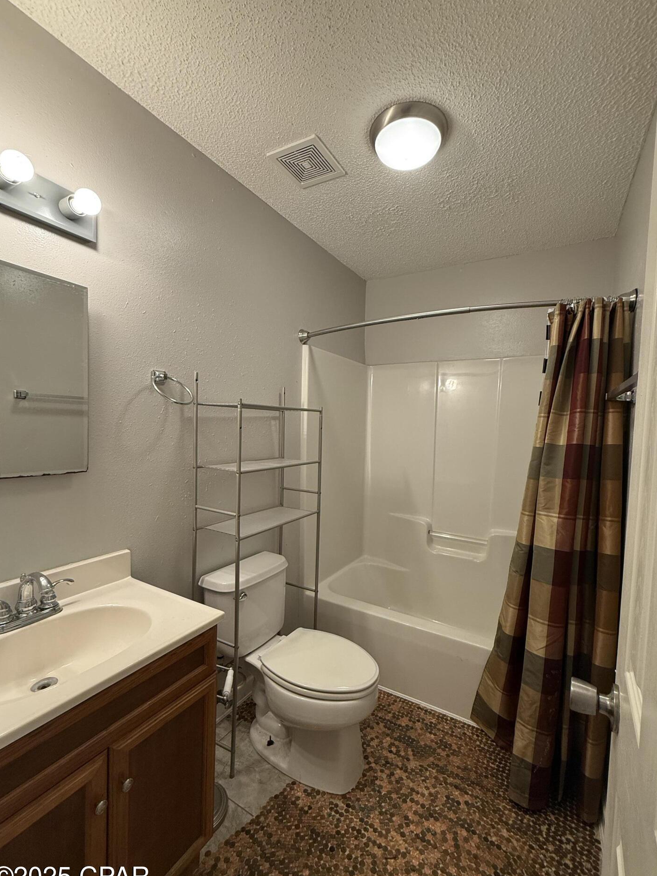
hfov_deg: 81.7
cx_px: 343
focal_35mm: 15
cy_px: 450
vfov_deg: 98.1
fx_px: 380
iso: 160
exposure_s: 1/120
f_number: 2.2
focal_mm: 2.22
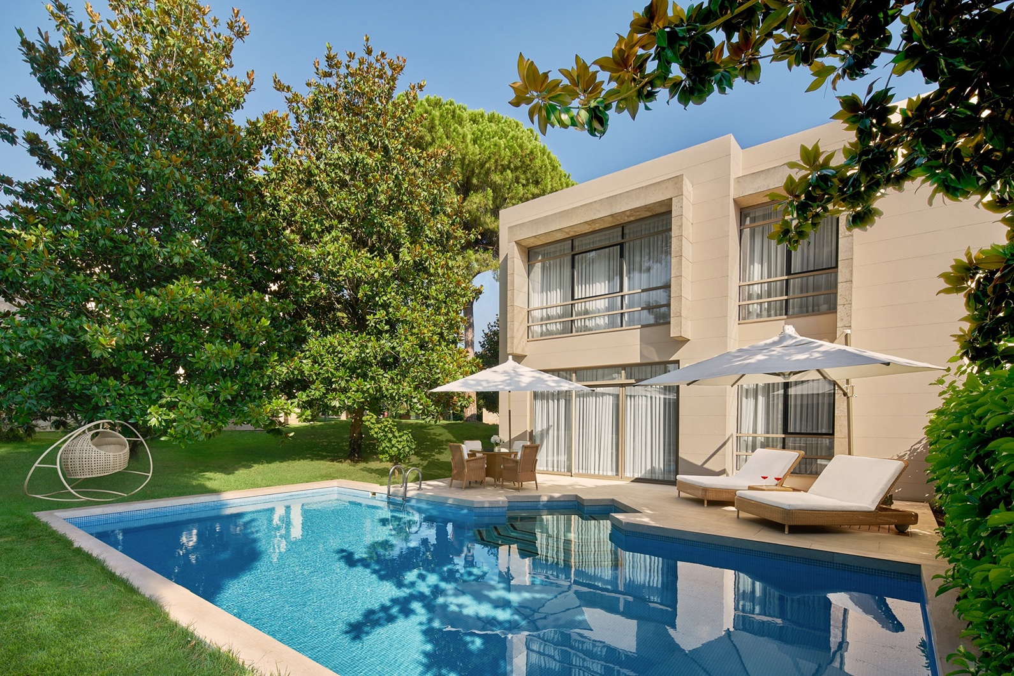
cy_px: 338
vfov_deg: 70.4
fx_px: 479
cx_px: 507
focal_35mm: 17
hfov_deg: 93.3
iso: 100
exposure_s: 1/80
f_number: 13
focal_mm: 17
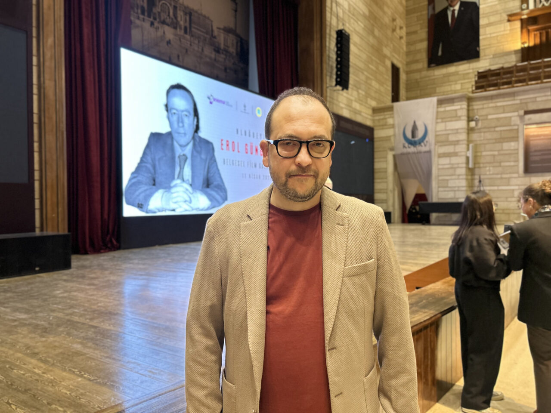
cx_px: 276
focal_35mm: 26
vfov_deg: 53.1
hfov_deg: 67.3
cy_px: 206
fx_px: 414
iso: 200
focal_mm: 5.7
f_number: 1.5
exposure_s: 1/60
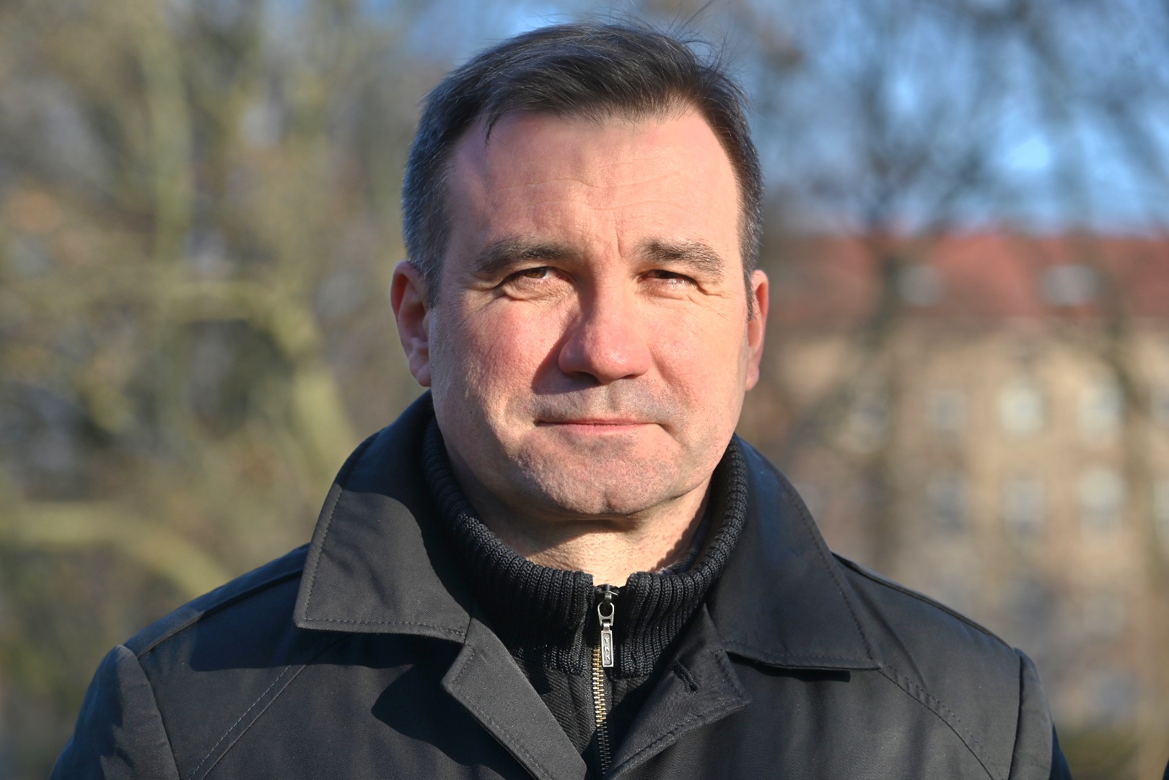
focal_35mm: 135
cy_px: 390
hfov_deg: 15.2
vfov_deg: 10.2
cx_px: 584
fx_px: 4383
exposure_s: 1/400
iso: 100
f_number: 6.3
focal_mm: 135
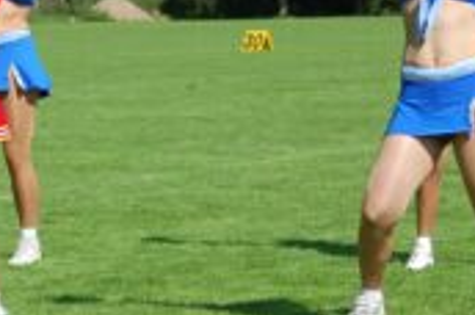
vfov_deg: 5.0
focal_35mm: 276
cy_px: 113
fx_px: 3635
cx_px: -29
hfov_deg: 7.4
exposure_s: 1/1250
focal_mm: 70
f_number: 5
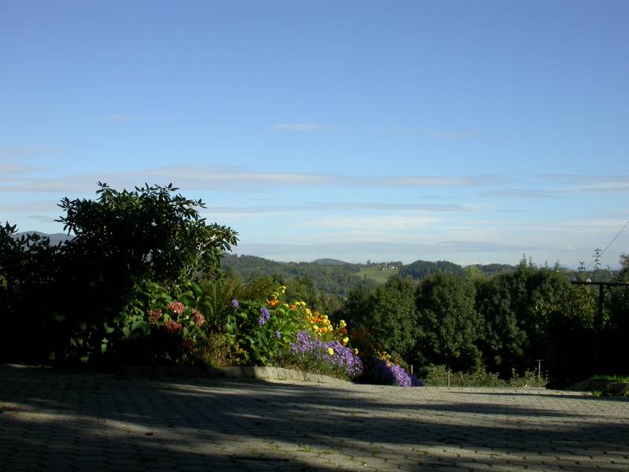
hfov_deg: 44.8
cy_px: 236
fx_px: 763
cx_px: 314
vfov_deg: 34.3
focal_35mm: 42
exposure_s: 1/309
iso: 100
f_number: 6.9
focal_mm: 8.7
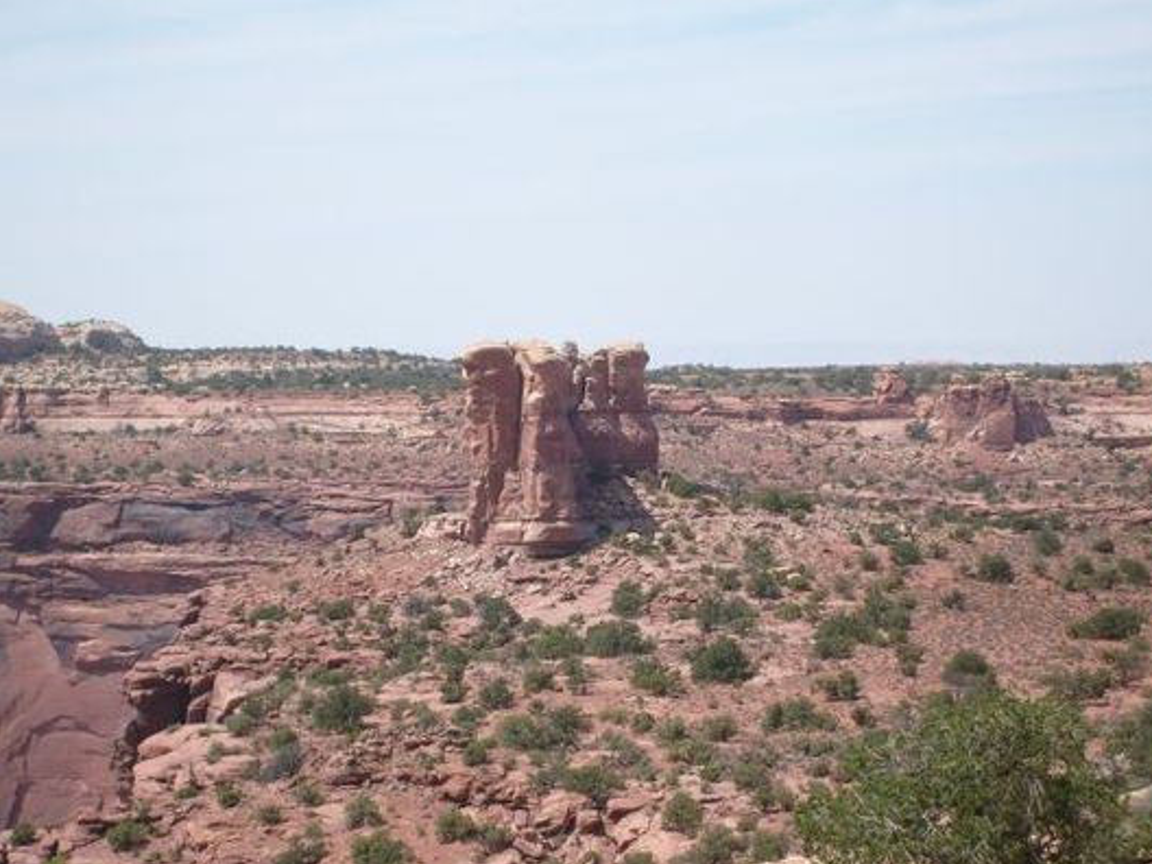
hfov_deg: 18.4
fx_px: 3561
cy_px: 432
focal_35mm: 107
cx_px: 579
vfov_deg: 13.8
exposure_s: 1/750
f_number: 4.9
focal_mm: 17.4
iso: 80
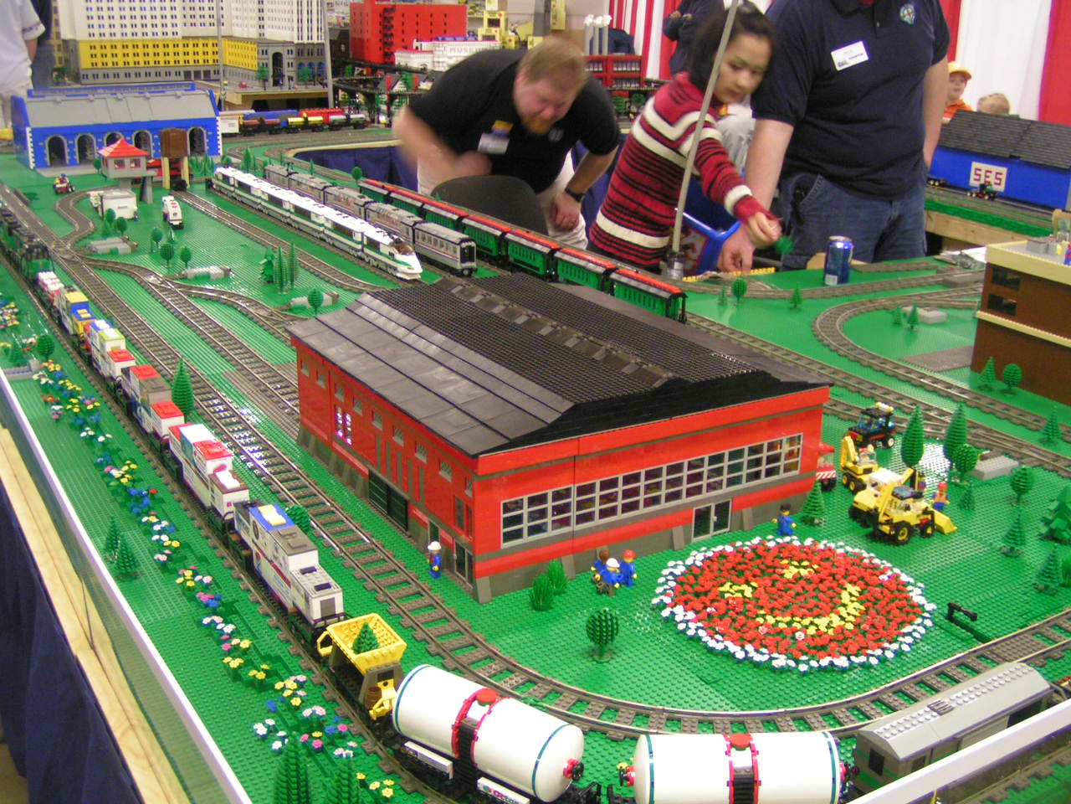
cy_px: 402
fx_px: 1176
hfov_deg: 49.0
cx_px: 536
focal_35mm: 38
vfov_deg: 37.7
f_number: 2.8
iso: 200
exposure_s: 1/10
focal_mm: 5.8
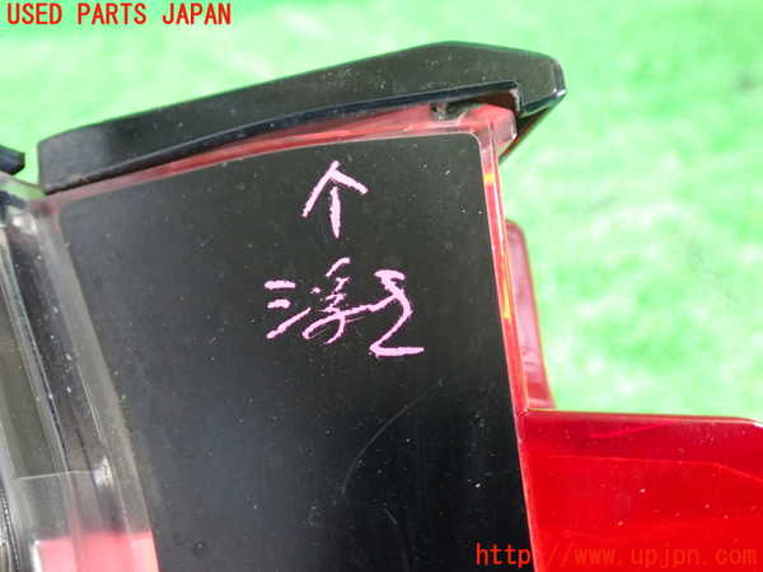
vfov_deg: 37.7
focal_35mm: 38
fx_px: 838
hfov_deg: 49.0
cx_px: 382
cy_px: 286
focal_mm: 6.83
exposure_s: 1/30
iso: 800
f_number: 2.7
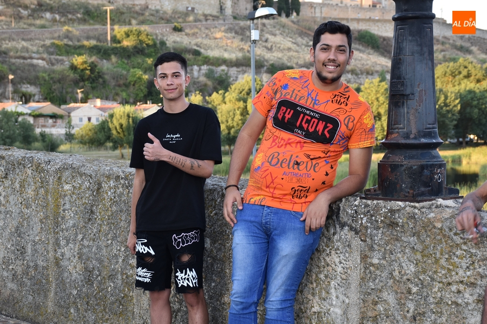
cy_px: 162
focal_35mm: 72
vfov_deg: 18.9
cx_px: 244
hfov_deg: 28.1
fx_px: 973
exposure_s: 1/125
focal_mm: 48
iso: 400
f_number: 5.6
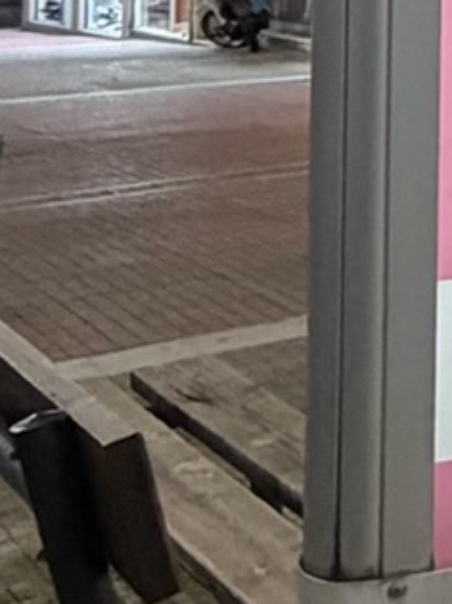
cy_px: -125
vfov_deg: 20.2
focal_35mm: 91
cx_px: 1423
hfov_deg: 10.4
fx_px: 1585
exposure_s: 1/50
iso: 250
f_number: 2.2
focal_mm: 2.22
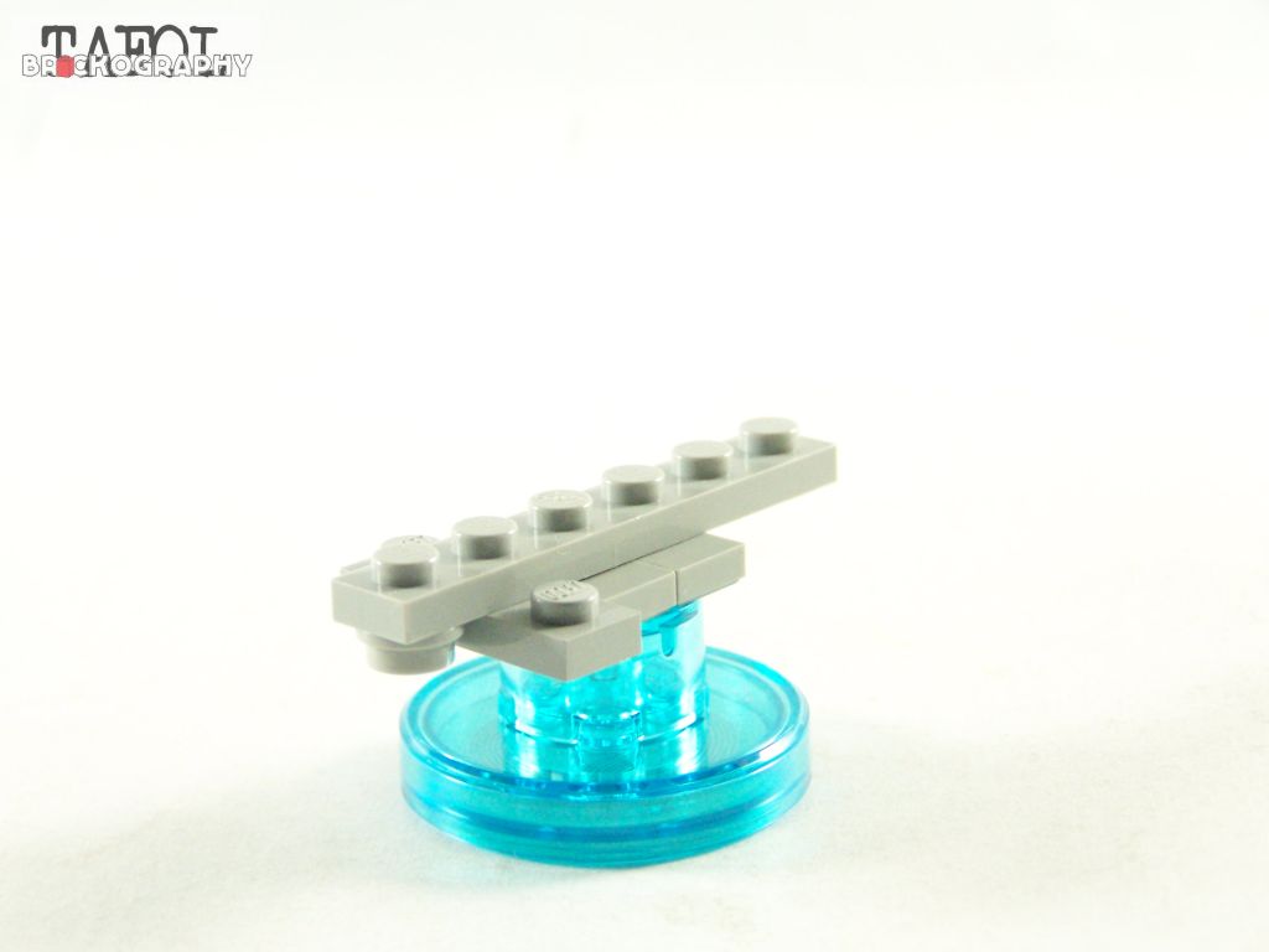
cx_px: 634
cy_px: 476
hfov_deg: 20.9
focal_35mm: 94
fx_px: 3446
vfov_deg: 15.7
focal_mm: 15.6
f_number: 3.2
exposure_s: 1/60
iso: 400
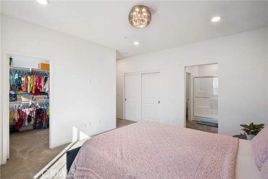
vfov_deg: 73.8
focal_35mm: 16
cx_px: 134
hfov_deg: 96.7
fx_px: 119
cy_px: 90
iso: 40
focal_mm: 16
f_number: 22
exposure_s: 6
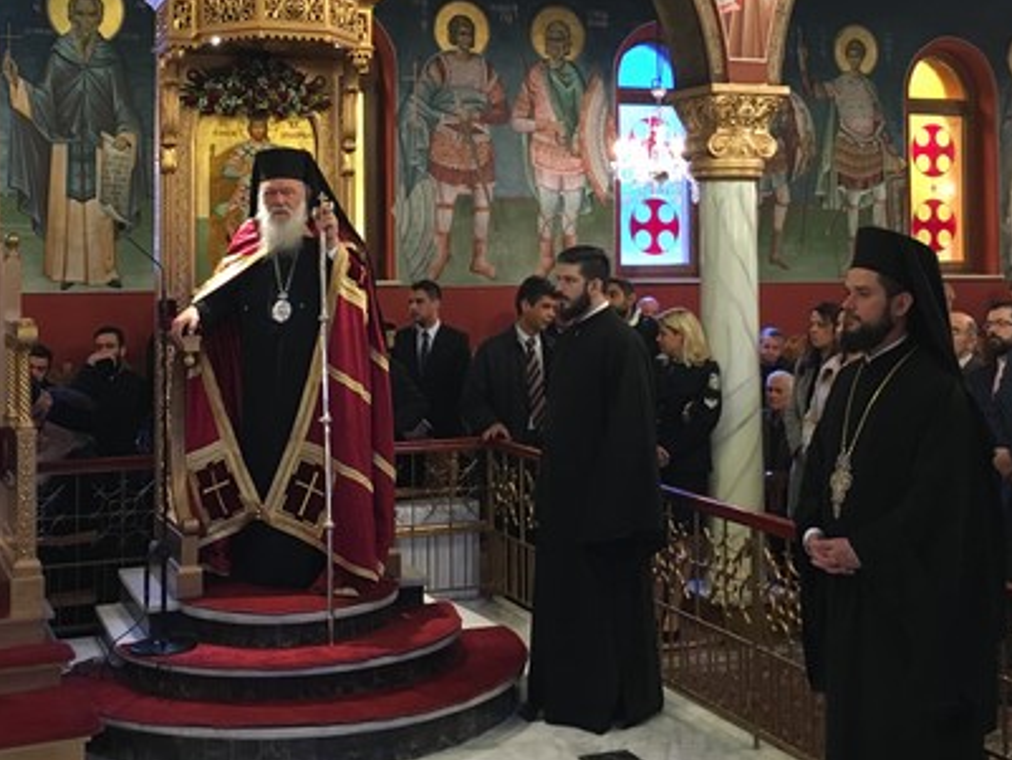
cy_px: 225
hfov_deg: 40.4
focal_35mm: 47
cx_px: 467
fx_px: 1374
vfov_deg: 30.6
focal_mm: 4.15
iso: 200
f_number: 2.2
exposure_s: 1/33
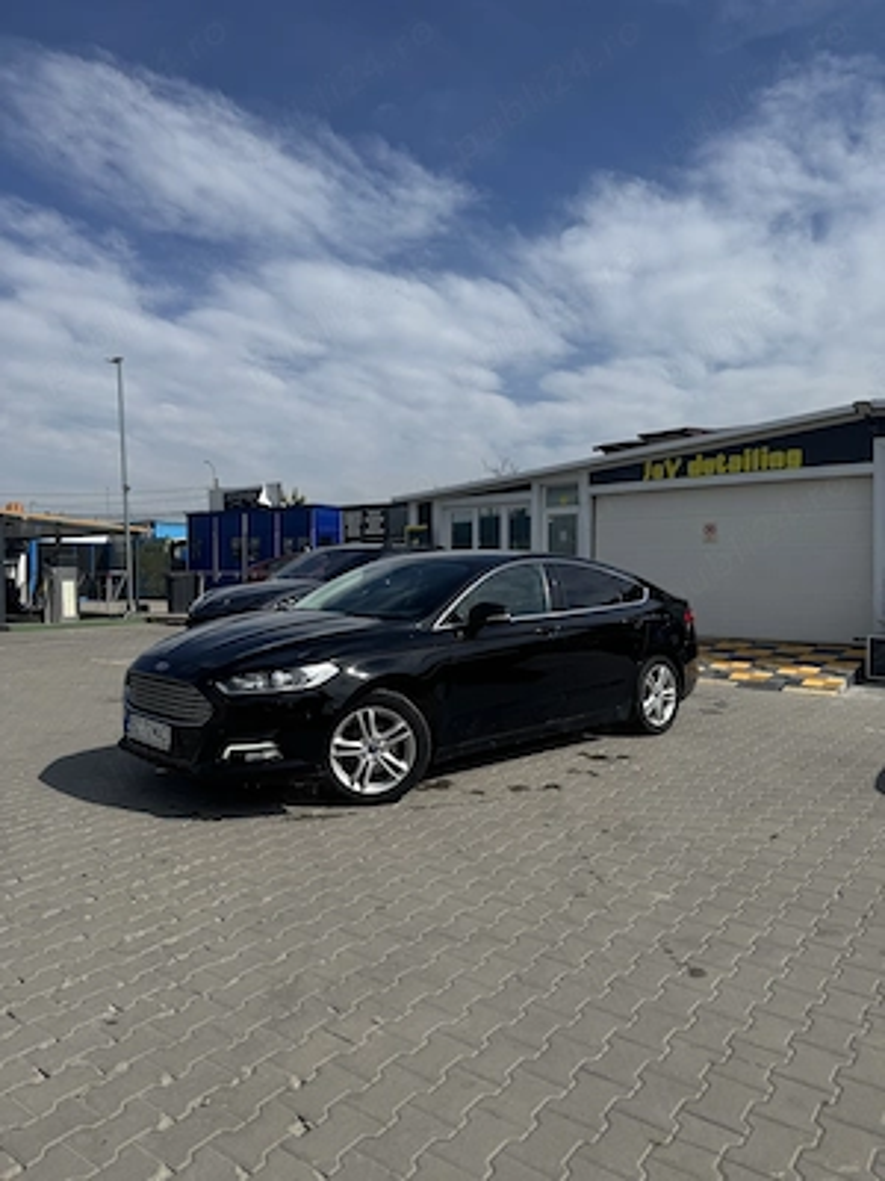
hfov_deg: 56.8
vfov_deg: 71.6
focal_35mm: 24
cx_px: 442
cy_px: 590
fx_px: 818
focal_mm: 6.76
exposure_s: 1/7937
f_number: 1.78
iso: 80
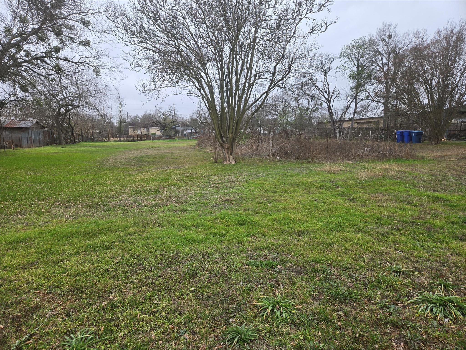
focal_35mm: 23
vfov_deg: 58.9
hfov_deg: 73.9
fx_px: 310
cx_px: 233
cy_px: 175
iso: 25
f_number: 1.8
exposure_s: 1/352
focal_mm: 5.4
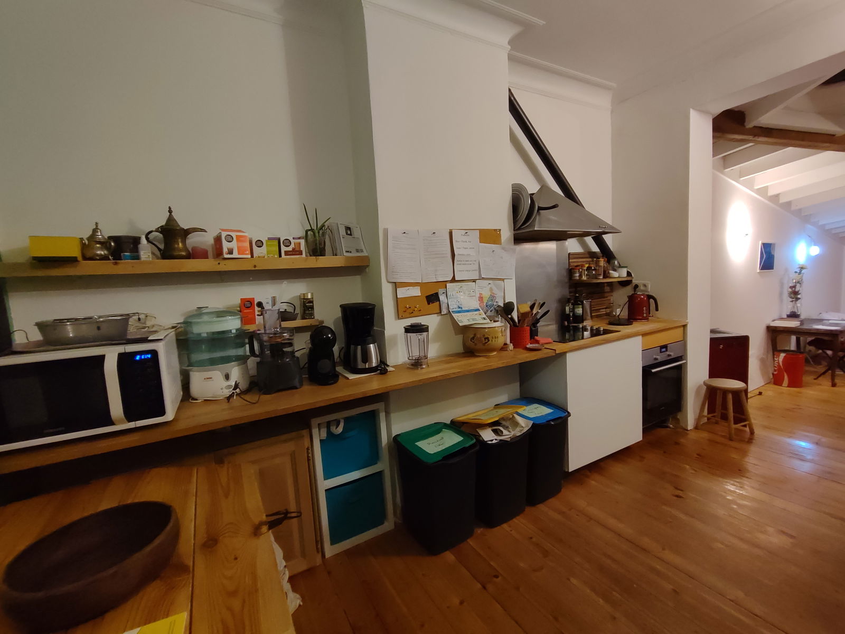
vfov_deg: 89.9
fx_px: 317
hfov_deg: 106.2
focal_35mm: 13
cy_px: 317
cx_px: 422
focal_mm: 1.66
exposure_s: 1/33
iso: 449
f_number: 2.2
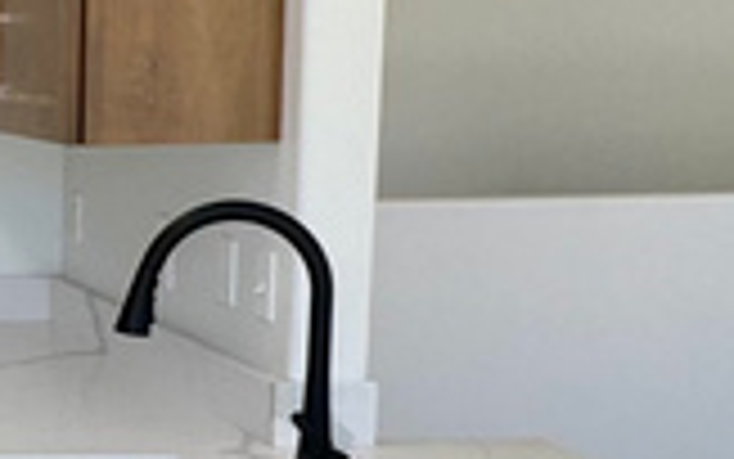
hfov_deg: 18.4
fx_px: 1861
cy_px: 320
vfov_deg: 14.0
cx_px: -518
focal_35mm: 93
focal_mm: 2.22
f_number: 2.2
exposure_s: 1/120
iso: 64
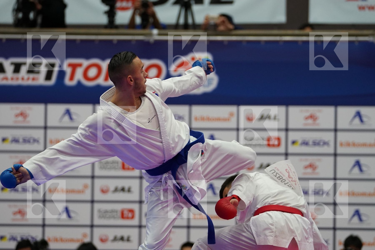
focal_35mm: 225
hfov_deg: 9.1
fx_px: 2344
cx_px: 188
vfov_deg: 6.1
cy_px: 125
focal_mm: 150
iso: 2500
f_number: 2.8
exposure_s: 1/1000
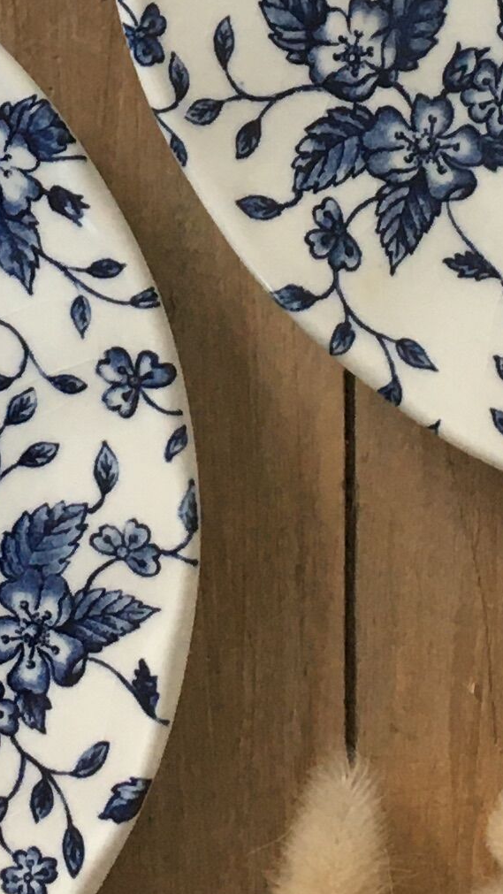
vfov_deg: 16.6
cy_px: -46
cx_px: 56
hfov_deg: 9.6
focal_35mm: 126
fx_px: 2986
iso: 100
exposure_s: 1/33
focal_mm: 4.15
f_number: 2.2
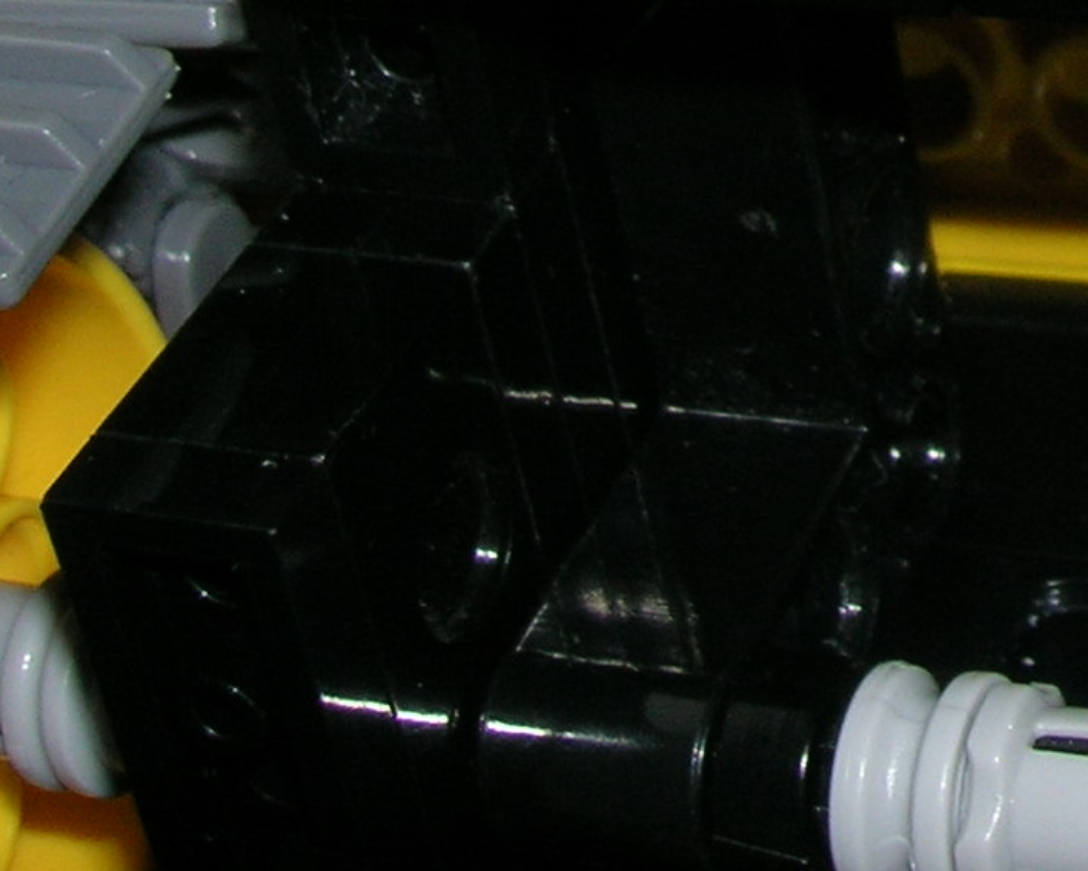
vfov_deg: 11.8
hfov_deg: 14.5
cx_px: 1584
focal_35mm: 125
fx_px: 4027
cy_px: -412
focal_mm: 5.8
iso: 50
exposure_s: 1/60.1
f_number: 4.9
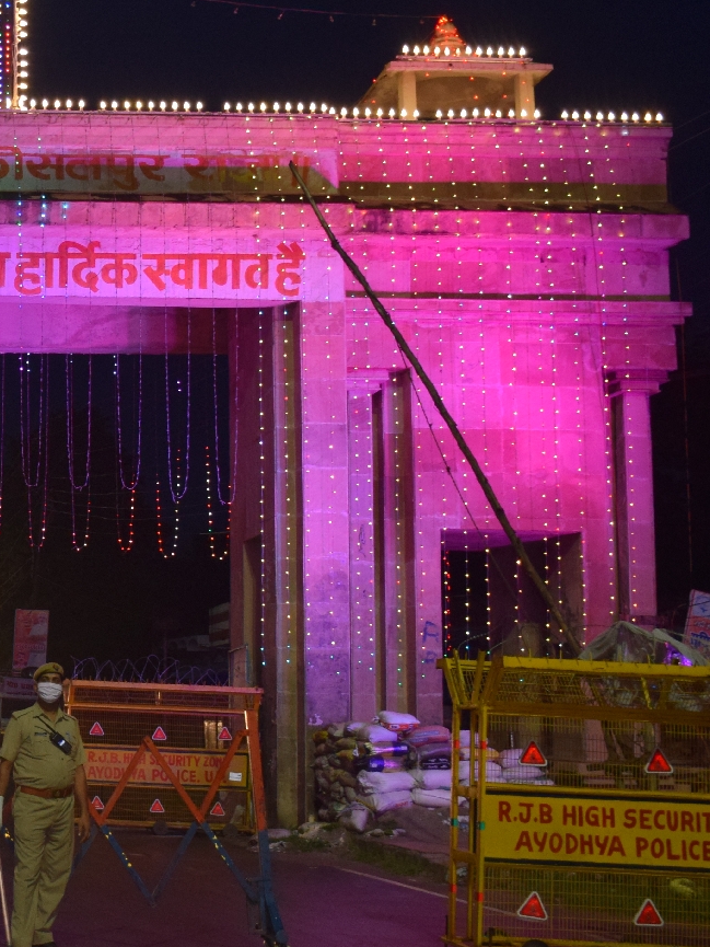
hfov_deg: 21.2
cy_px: 462
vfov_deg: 30.7
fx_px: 1722
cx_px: -208
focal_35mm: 63
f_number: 4
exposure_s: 1/60
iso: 800
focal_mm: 20
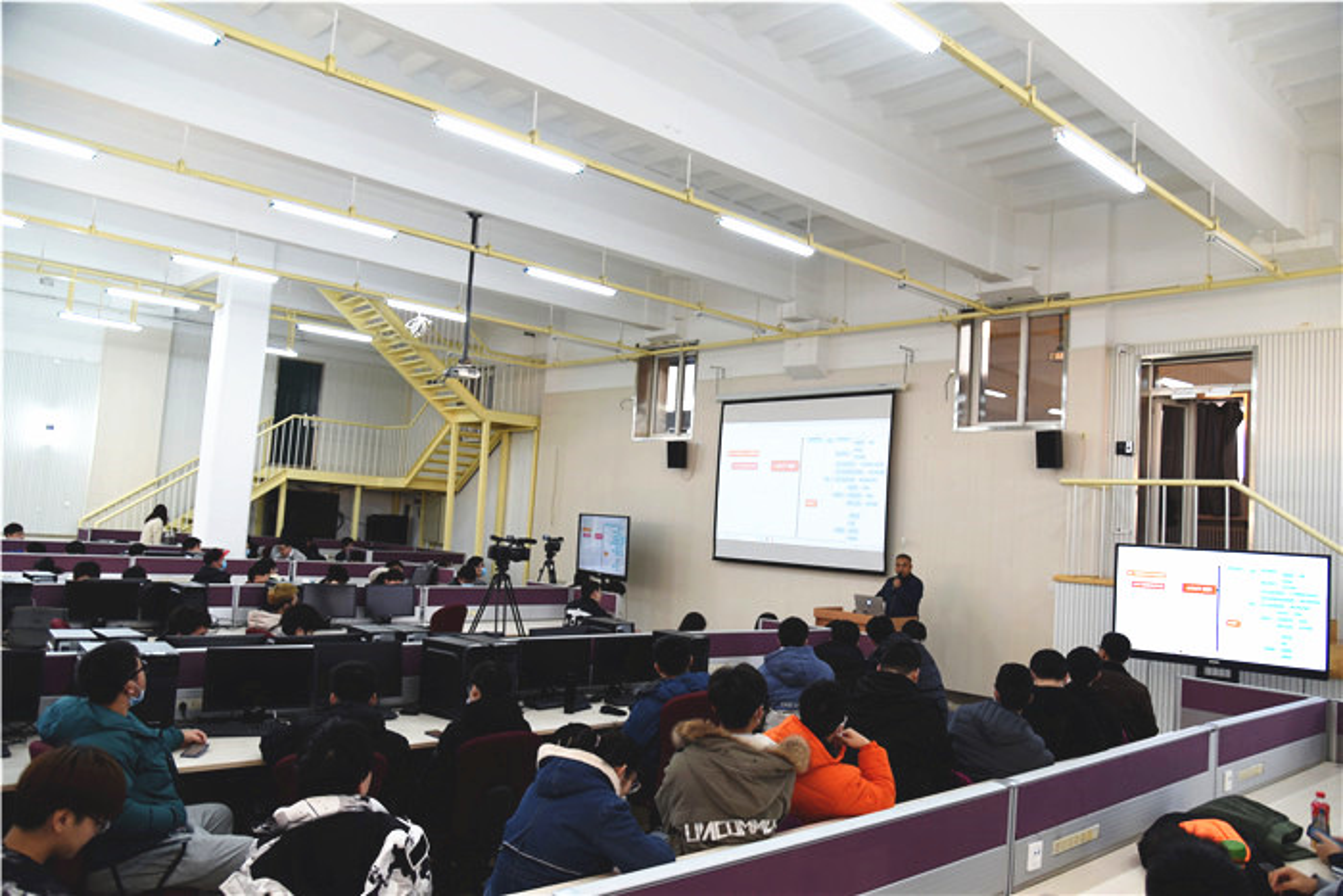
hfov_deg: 67.4
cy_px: 448
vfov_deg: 47.9
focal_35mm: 27
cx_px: 672
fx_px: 1007
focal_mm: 27
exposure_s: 1/100
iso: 800
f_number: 4
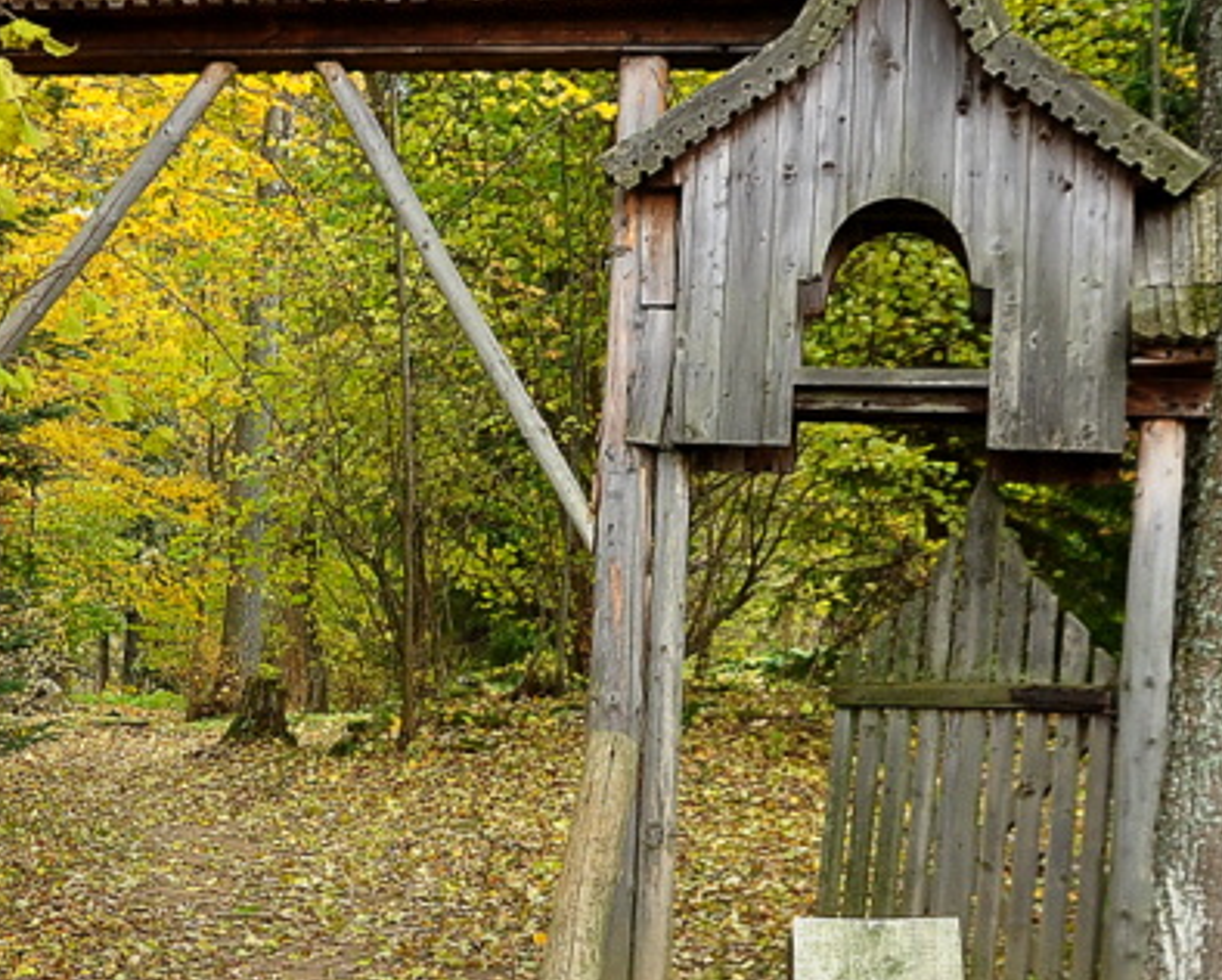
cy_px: 932
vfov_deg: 19.5
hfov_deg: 24.3
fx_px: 2788
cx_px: 242
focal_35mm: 77
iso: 400
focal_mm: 18
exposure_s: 1/100
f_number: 5
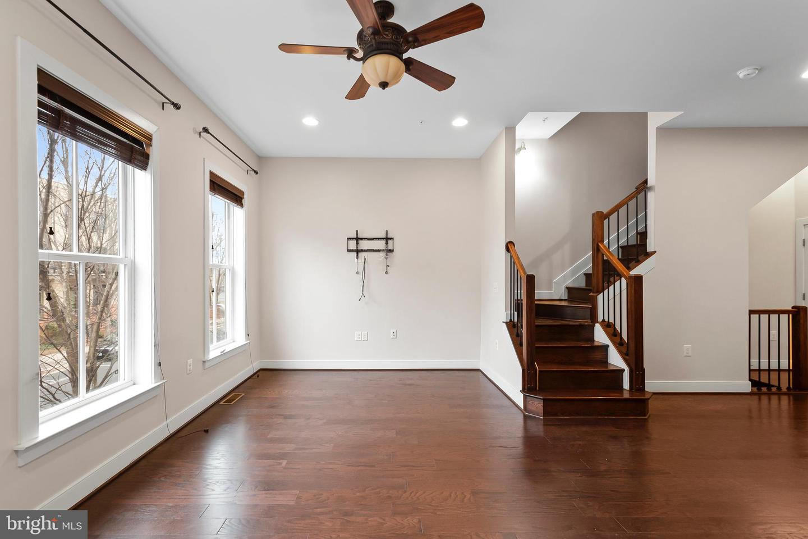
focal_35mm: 15
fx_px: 337
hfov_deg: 100.4
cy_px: 270
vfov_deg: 77.3
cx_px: 404
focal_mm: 10
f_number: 7.1
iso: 640
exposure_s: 1/5
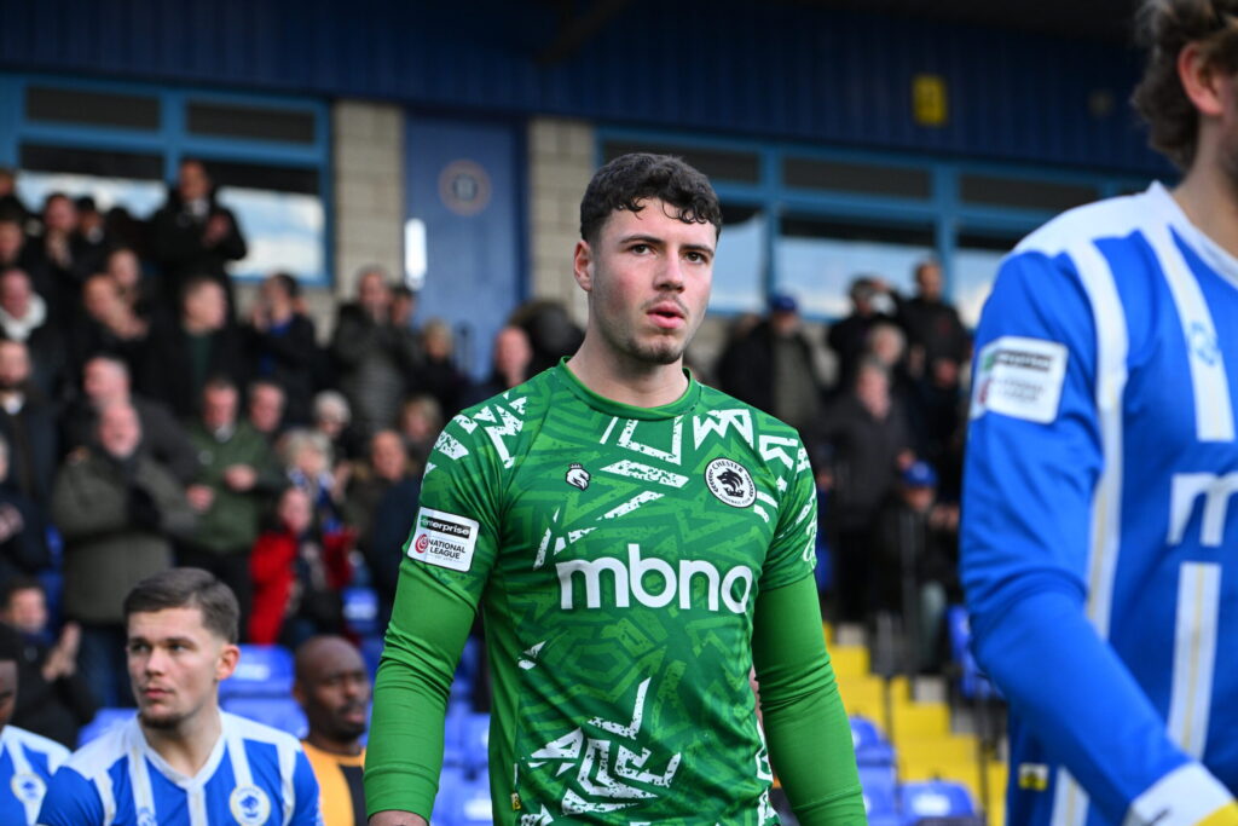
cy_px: 413
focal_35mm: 102
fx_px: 3508
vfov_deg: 13.4
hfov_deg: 20.0
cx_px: 619
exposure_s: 1/1250
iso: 1800
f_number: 4
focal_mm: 102
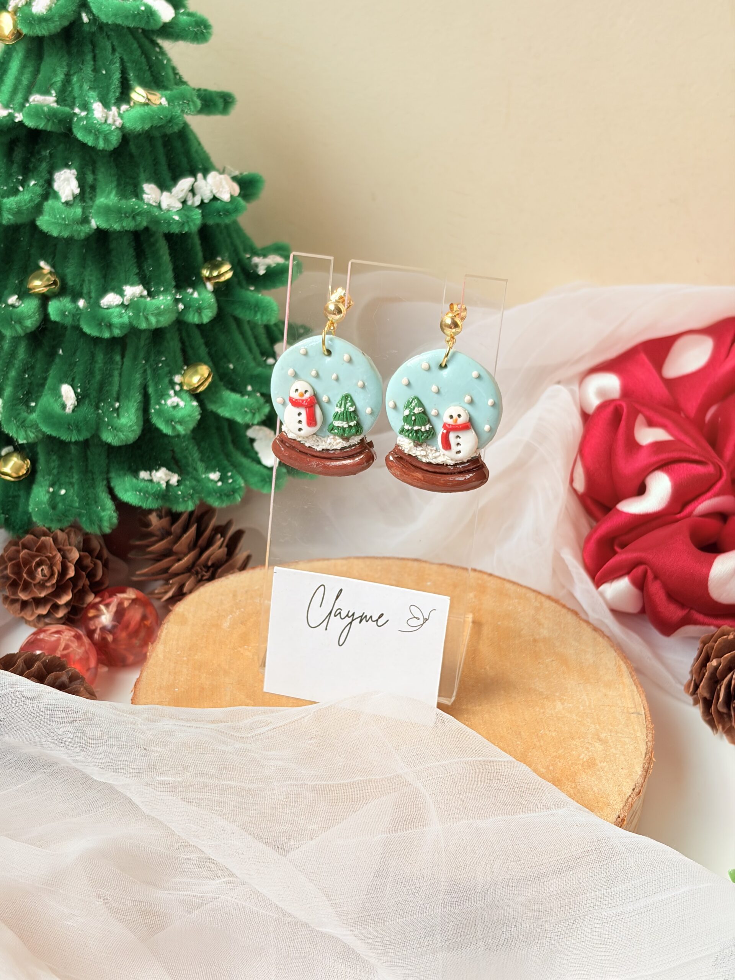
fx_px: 1472
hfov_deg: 28.0
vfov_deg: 36.8
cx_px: 368
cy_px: 490
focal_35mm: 52
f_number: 1.6
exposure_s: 1/422
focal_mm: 5.96
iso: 32
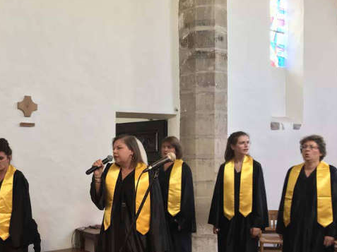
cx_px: 119
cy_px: 158
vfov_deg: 30.7
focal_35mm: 47
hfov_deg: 40.1
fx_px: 457
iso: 100
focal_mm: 4
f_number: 1.8
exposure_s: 1/33
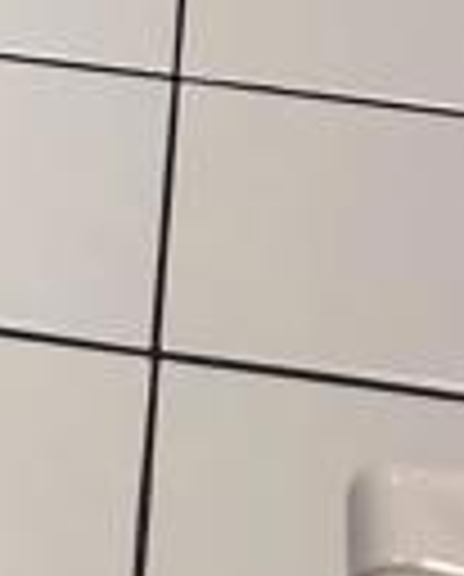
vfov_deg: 12.7
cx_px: -41
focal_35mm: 117
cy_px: -801
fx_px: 2001
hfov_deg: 13.0
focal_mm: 6.86
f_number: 1.78
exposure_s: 1/120
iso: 125
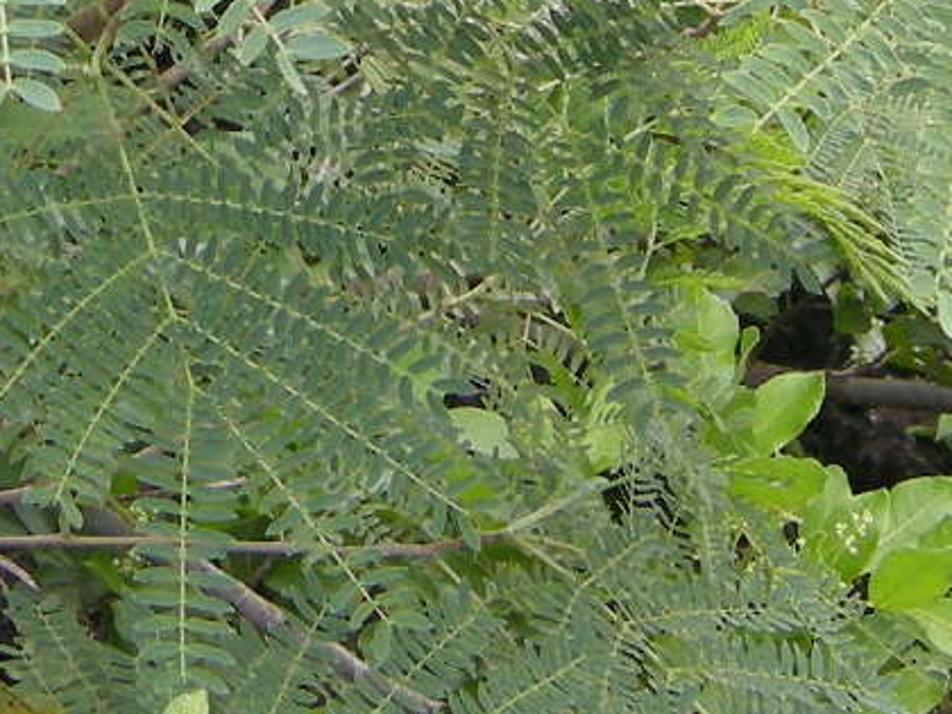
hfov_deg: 9.9
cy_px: -258
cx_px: 227
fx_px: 5500
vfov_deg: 7.3
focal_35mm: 200
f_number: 3.4
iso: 64
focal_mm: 7.5
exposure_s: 1/68
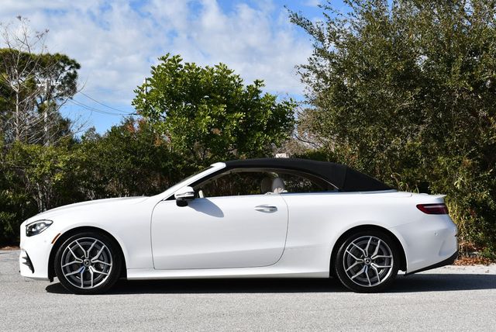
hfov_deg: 31.4
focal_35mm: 64
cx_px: 248
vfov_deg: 21.3
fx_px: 883
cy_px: 166
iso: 100
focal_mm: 32
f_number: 9
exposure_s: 1/320
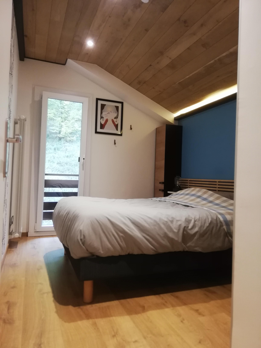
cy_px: 174
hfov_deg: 53.1
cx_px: 130
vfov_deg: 67.3
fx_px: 261
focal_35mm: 26
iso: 320
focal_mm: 3.81
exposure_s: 1/33.3
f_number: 4
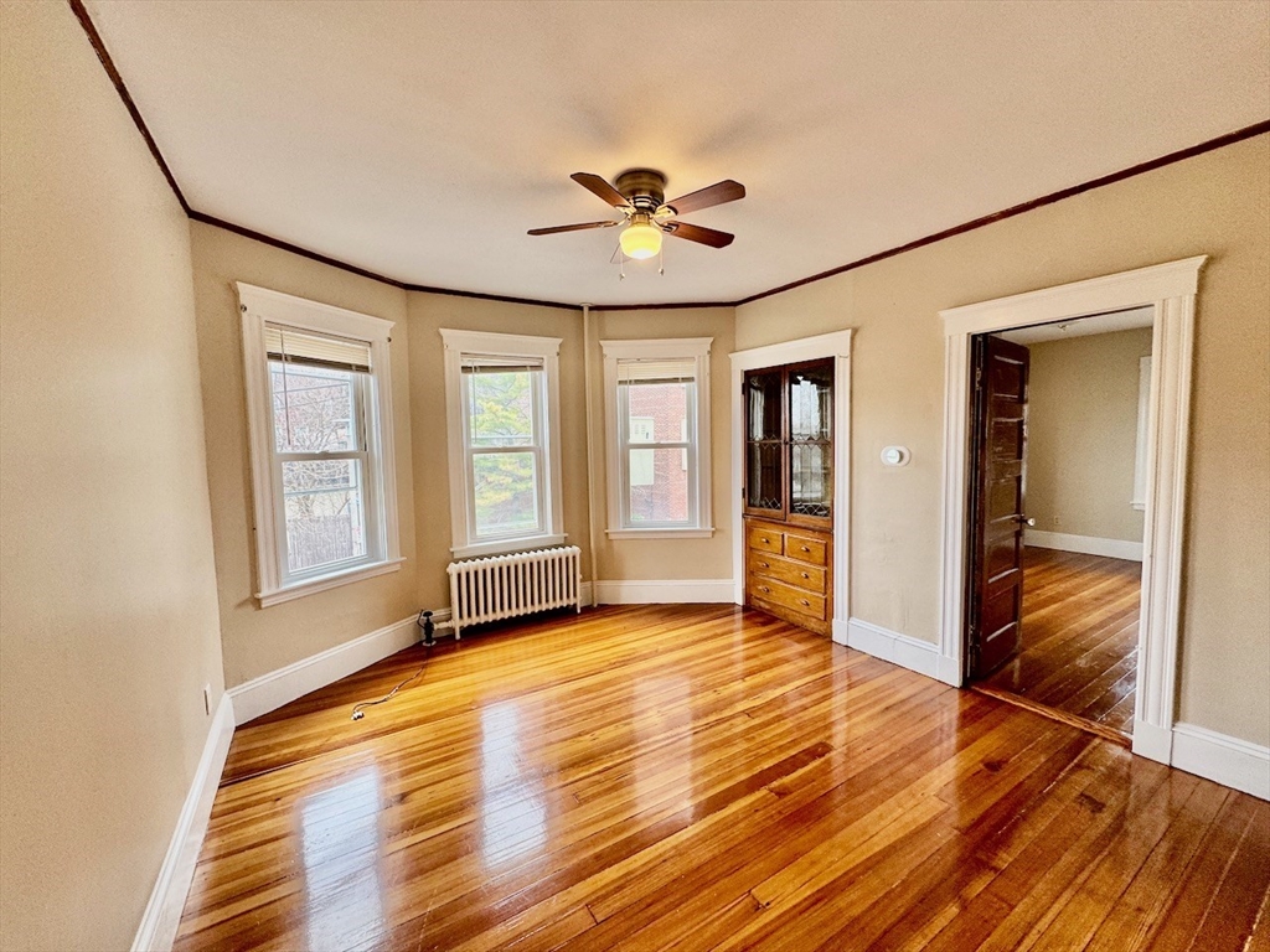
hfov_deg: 102.1
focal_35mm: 14
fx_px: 514
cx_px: 635
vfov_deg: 85.7
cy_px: 476
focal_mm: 2.22
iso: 80
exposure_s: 1/99
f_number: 2.2
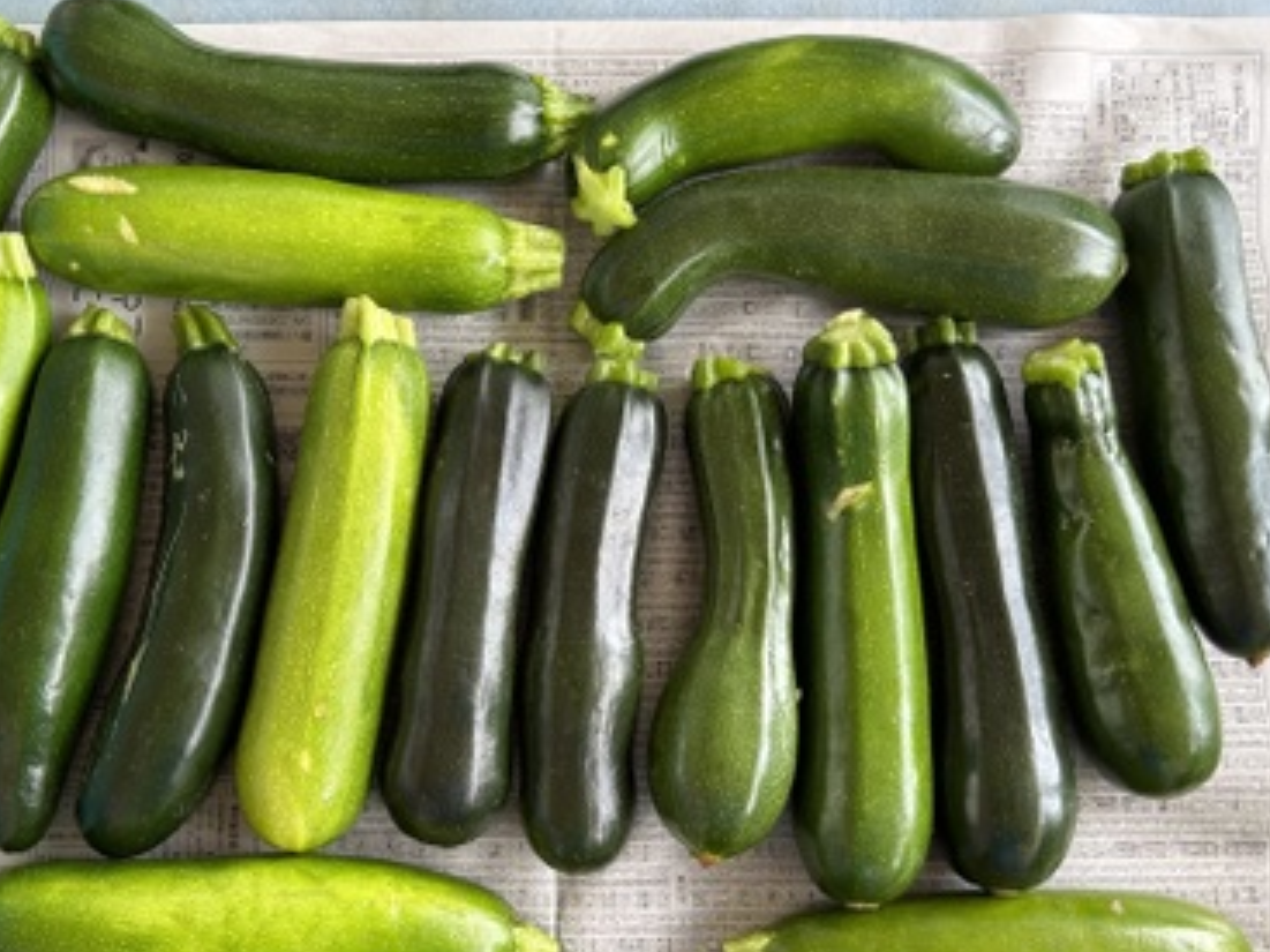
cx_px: 523
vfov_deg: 41.5
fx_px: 1247
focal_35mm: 34
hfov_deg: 53.7
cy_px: 582
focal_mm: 5.7
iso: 50
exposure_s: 1/121
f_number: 1.5
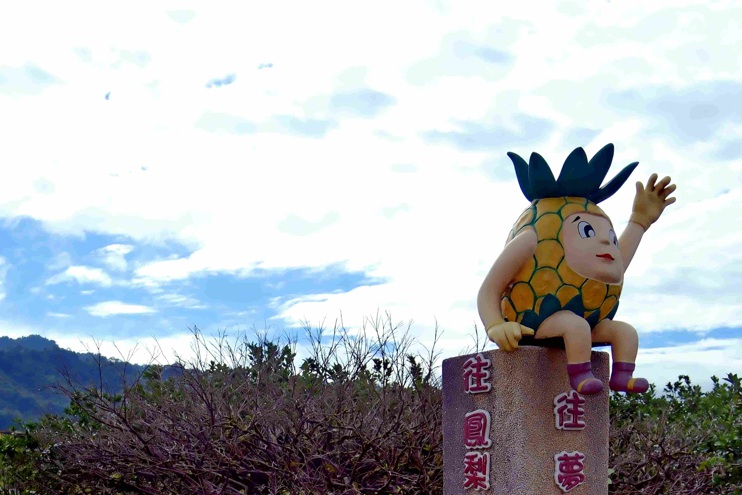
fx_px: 1072
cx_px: 310
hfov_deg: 38.1
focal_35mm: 52
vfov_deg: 24.4
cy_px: 529
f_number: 2.8
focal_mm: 16
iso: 500
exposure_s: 1/7500
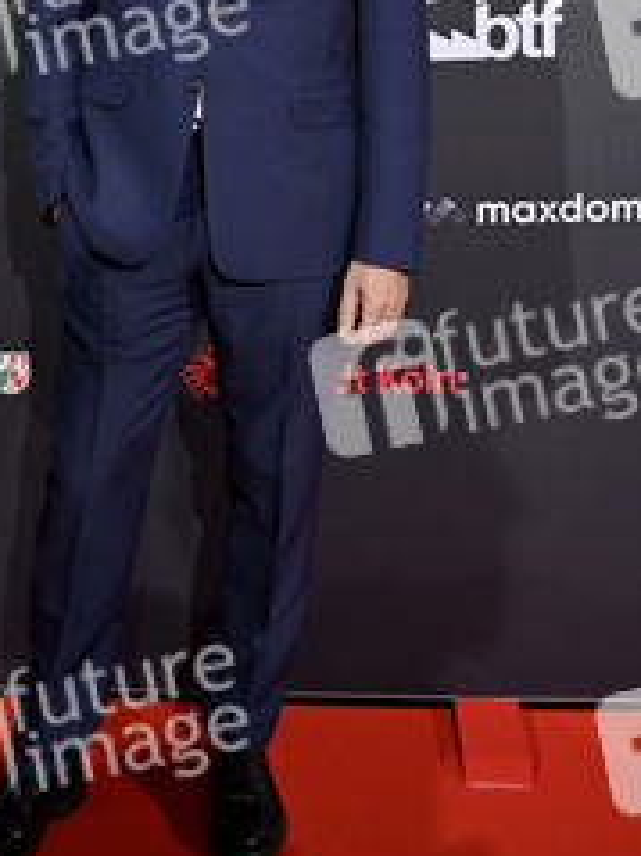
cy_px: 193
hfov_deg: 27.2
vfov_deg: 35.2
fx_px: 1310
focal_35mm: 53
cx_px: 168
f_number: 4
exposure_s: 1/200
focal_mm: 33
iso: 1000
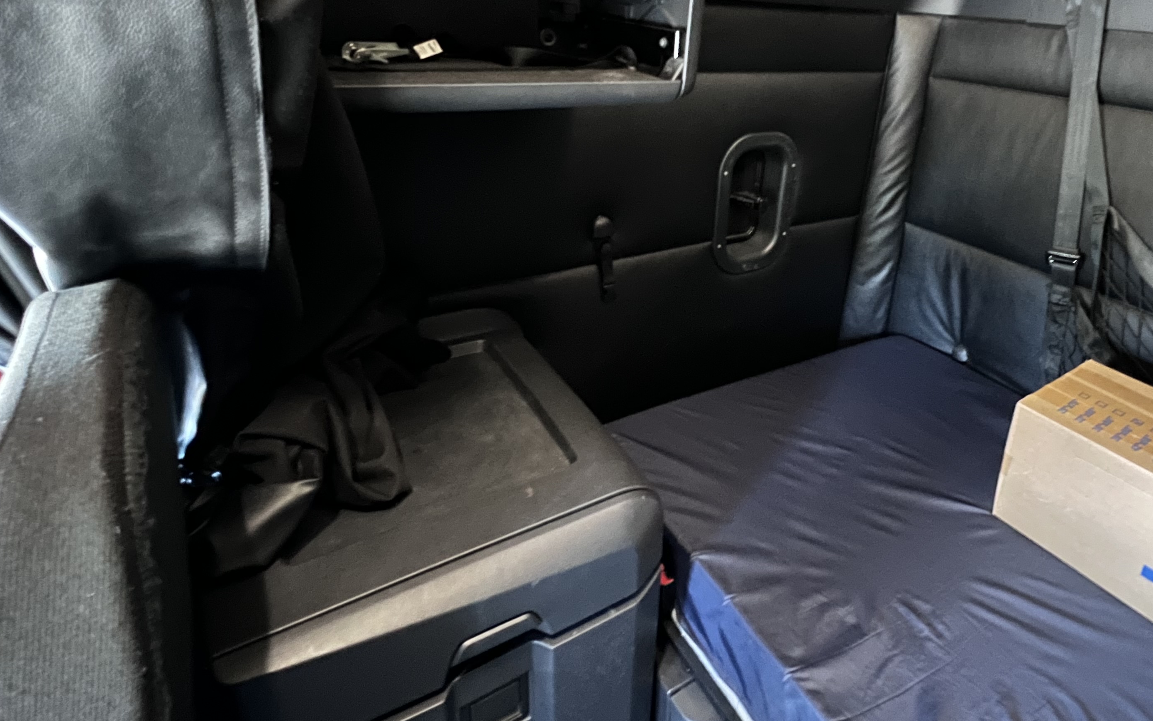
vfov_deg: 58.7
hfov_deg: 83.4
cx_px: 720
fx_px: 628
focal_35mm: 20
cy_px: 260
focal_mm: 1.57
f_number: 1.8
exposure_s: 1/8
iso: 500
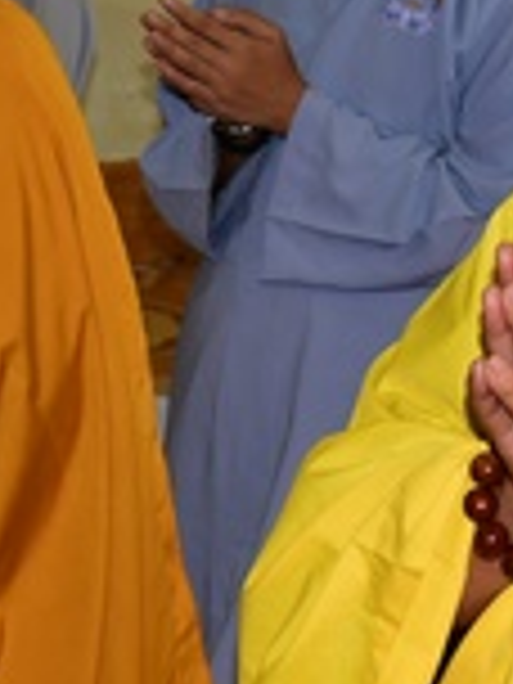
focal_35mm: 156
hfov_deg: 9.5
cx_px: 36
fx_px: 3083
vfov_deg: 12.6
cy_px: 158
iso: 500
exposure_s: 1/80
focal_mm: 38
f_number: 5.6
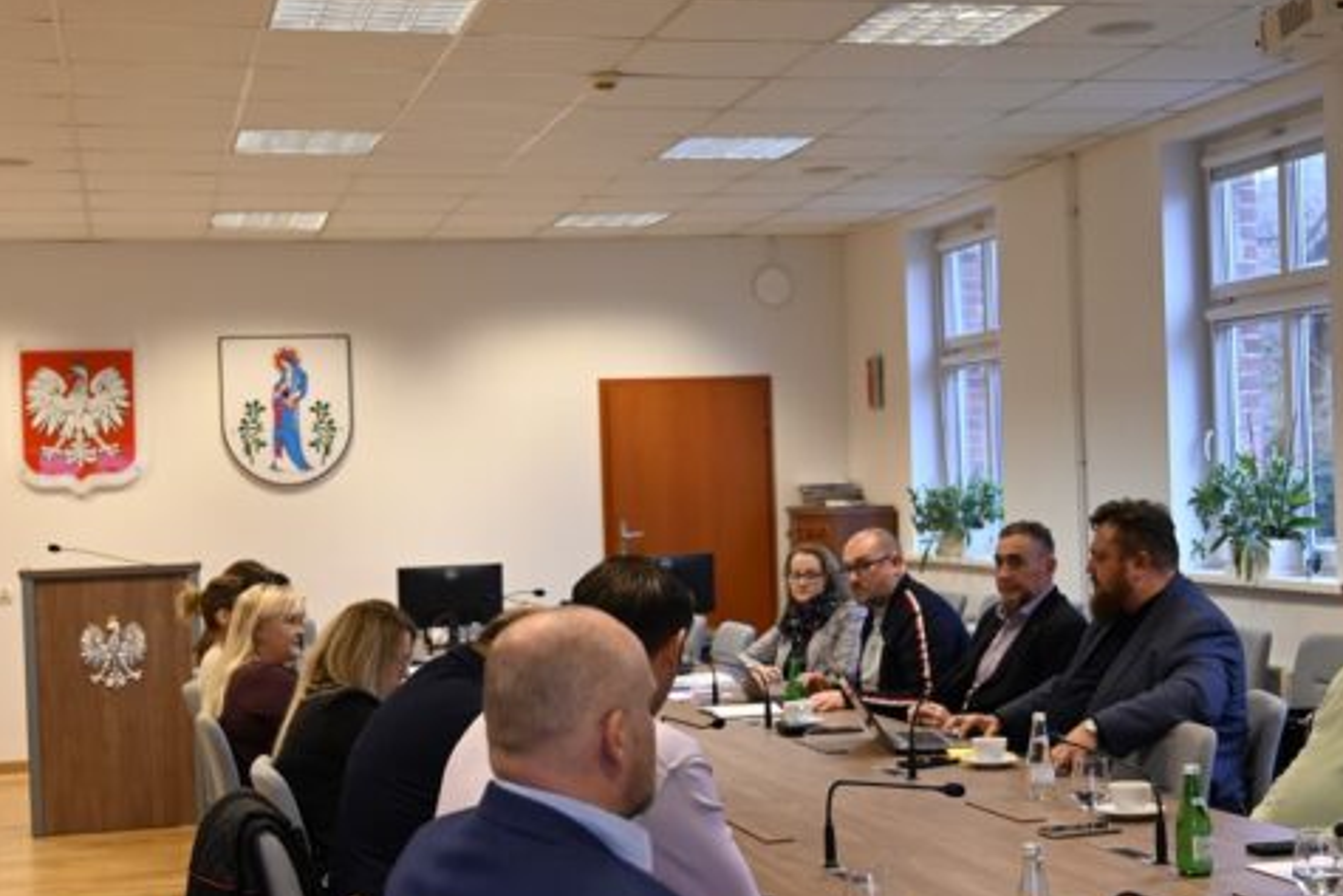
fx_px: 1978
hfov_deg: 37.5
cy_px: 506
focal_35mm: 53
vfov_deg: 25.5
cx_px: 679
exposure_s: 1/125
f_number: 2.8
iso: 500
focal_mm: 28
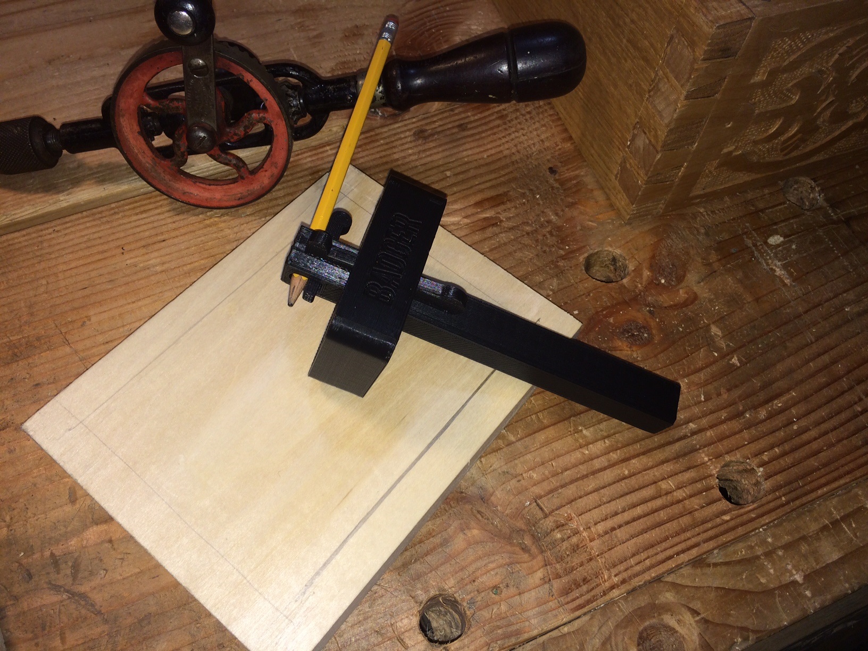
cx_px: 434
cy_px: 326
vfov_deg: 48.2
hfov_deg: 61.7
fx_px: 727
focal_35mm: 29
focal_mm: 4.15
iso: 32
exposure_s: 1/58
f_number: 2.2
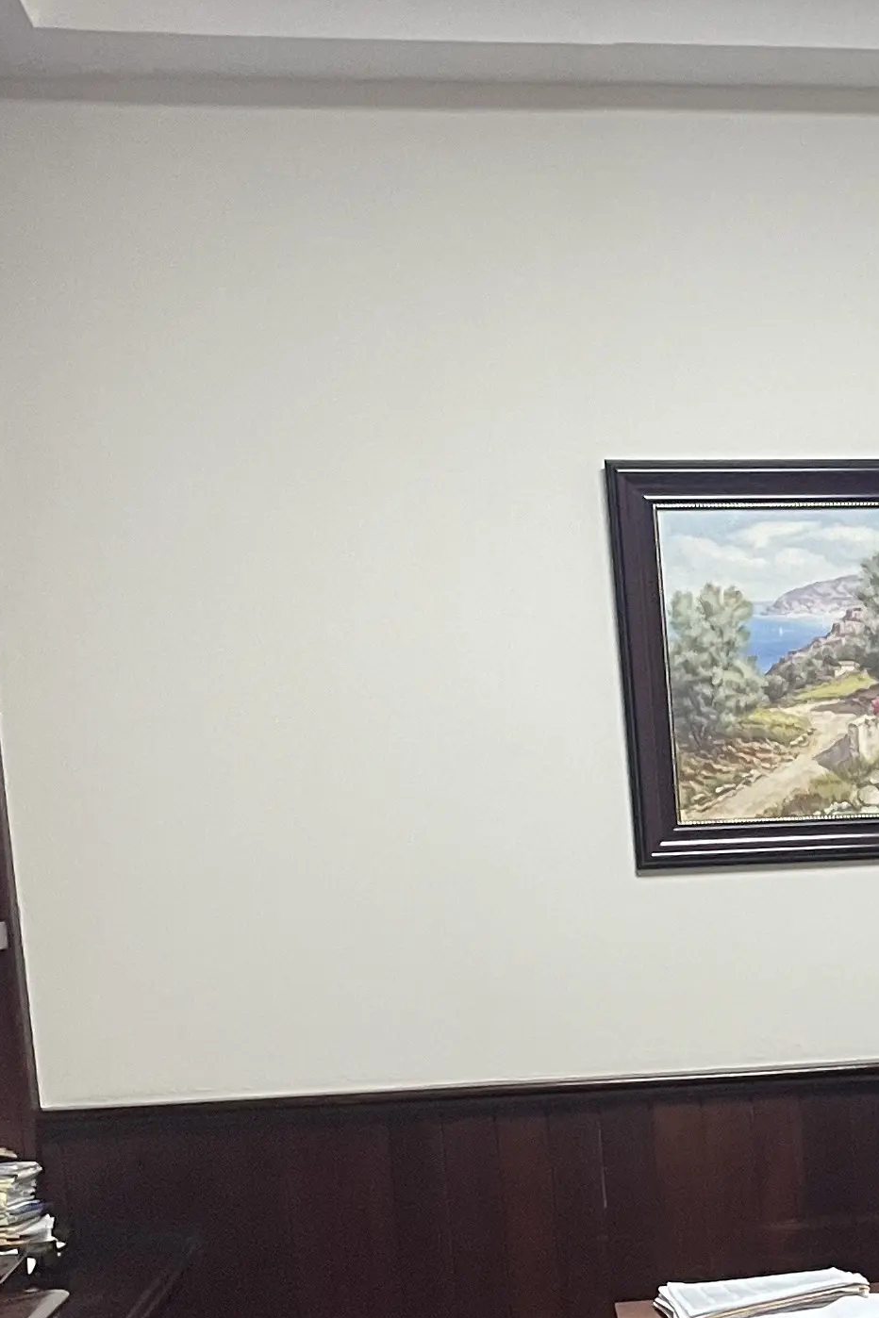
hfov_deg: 16.2
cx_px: 1252
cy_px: 1221
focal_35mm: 78
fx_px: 2857
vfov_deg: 25.1
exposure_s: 1/60
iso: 200
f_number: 1.6
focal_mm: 4.2
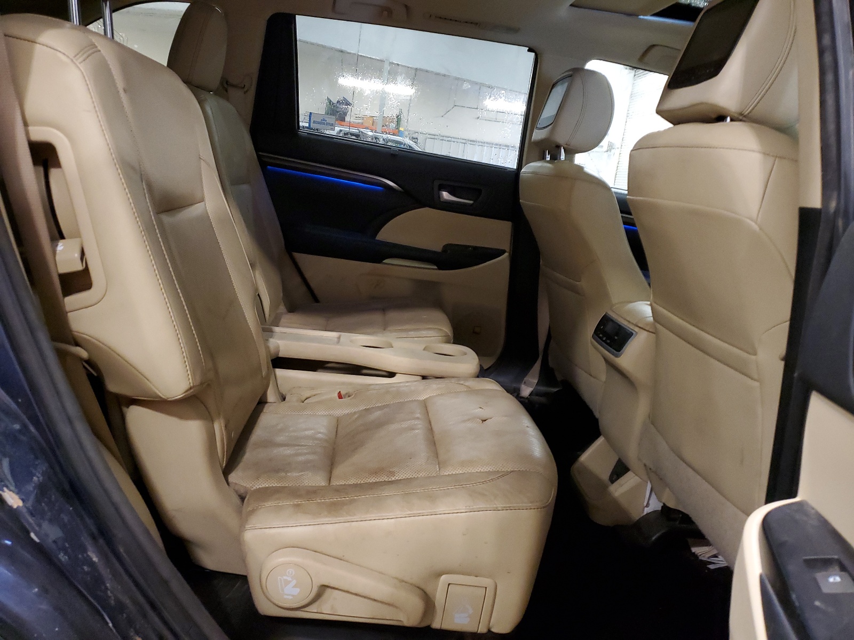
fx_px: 641
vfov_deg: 53.1
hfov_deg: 67.3
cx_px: 427
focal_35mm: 26
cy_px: 320
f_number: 1.5
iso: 308
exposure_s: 1/17
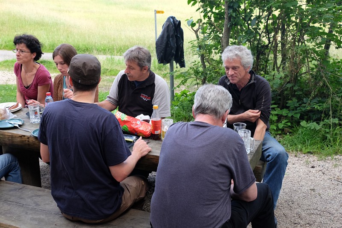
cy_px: 114
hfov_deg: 46.4
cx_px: 171
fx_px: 399
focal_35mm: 42
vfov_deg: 31.9
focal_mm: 27.9
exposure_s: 1/180
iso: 1600
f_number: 5.6
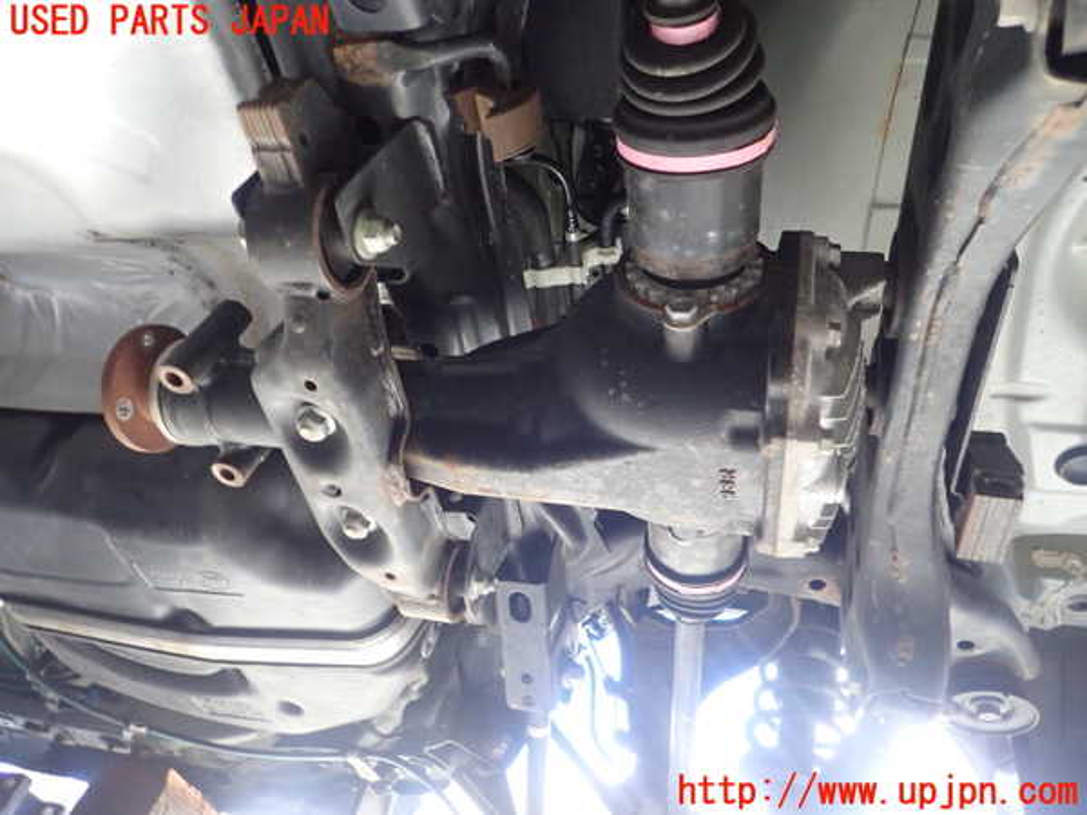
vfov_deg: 54.9
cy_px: 408
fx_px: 785
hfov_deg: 69.4
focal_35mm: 25
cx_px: 544
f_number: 2
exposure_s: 1/30
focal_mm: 4.5
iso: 640
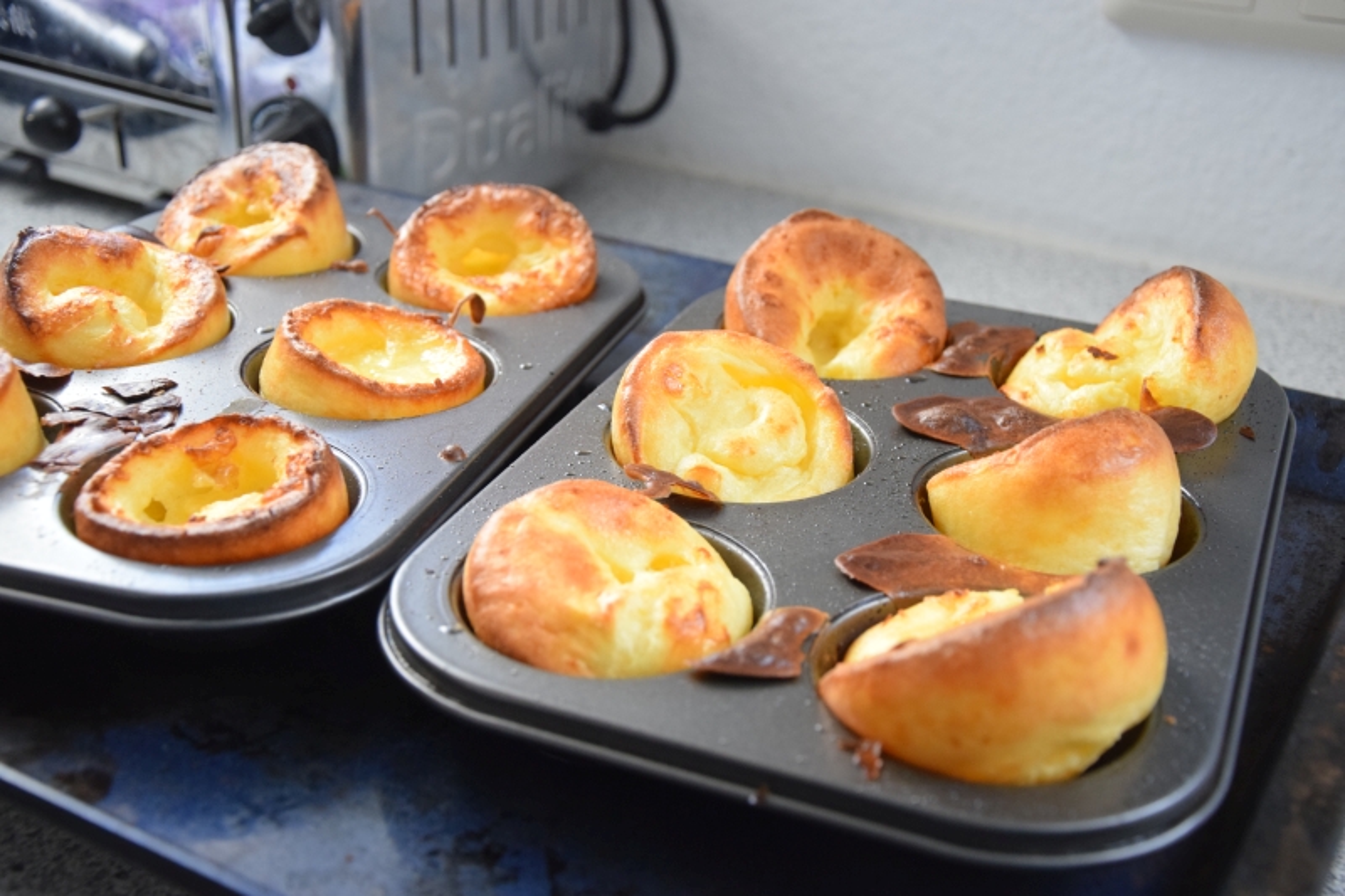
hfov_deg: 41.1
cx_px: 672
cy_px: 448
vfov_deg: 28.1
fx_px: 1793
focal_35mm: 48
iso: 1600
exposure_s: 1/125
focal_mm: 32
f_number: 4.2
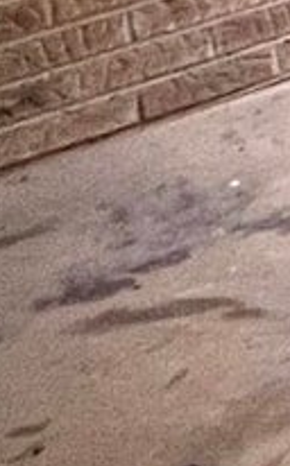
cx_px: 1533
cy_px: -550
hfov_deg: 5.8
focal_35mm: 143
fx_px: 1816
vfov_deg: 12.4
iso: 160
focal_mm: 1.57
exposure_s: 1/99
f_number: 1.8
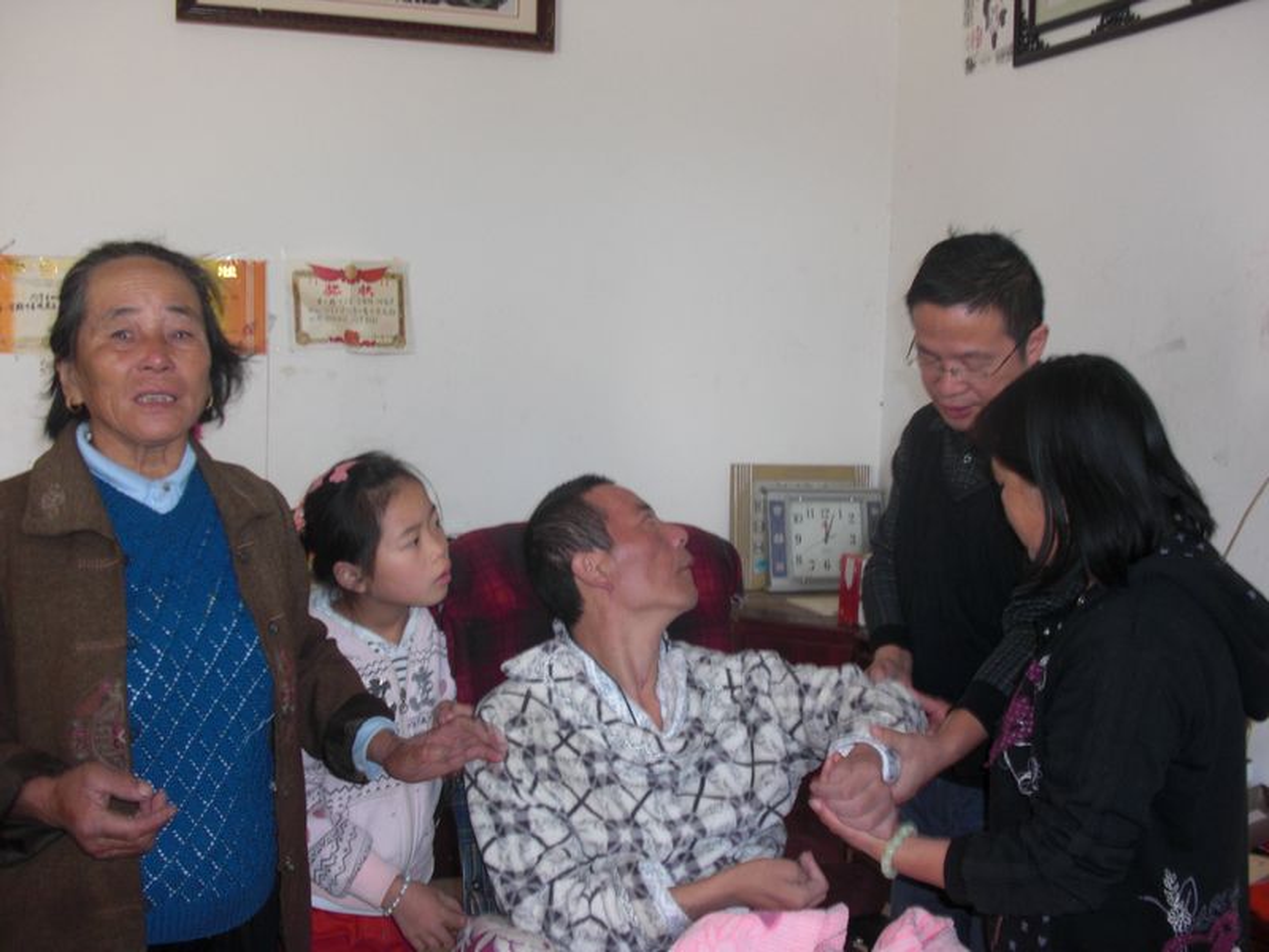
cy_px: 476
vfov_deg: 39.7
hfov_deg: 51.4
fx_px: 1320
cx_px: 634
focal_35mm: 36
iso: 100
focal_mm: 6.3
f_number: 2.8
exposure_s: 1/50
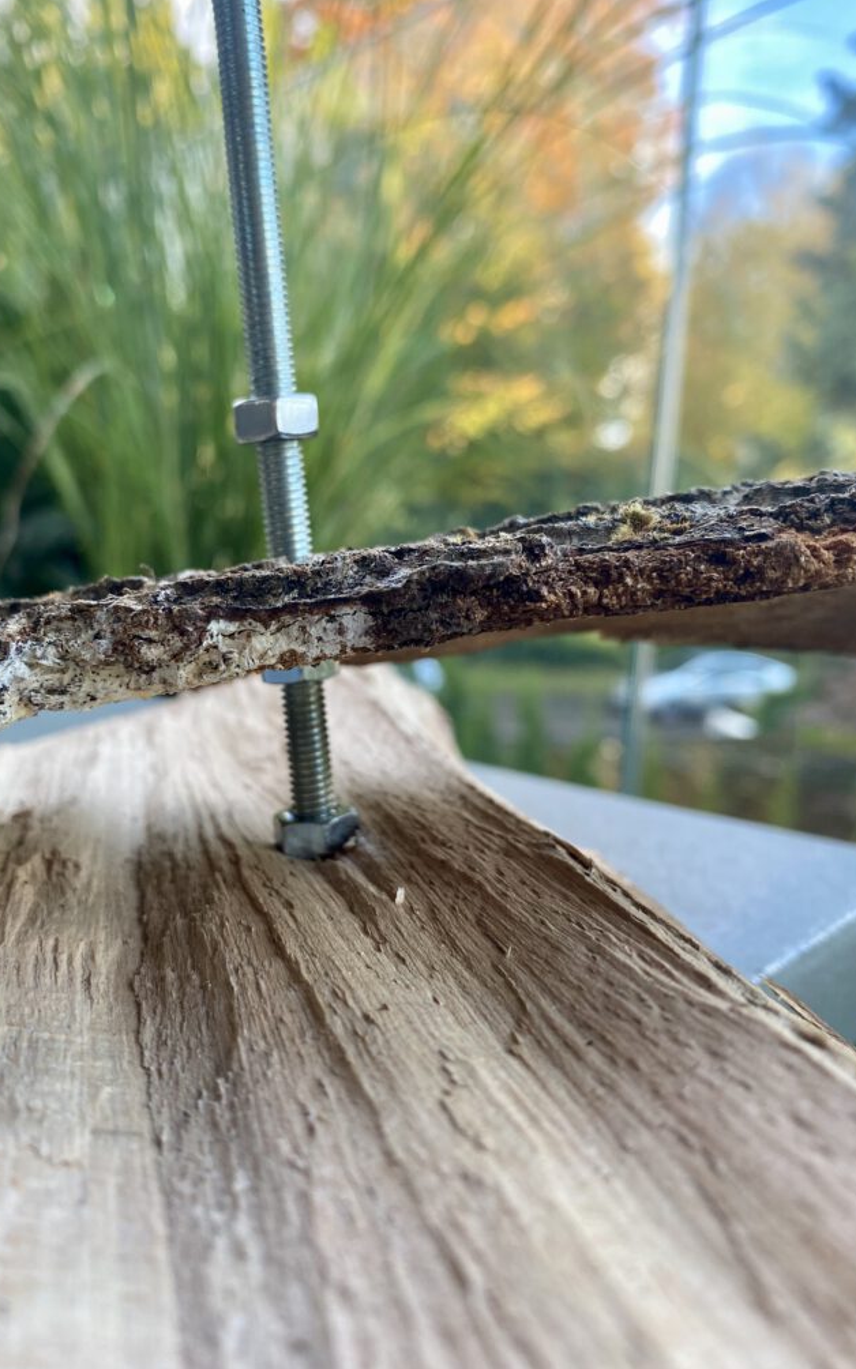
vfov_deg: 68.4
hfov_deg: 45.8
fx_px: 1008
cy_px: 685
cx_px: 353
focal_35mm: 27
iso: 50
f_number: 1.8
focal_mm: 4.25
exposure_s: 1/121
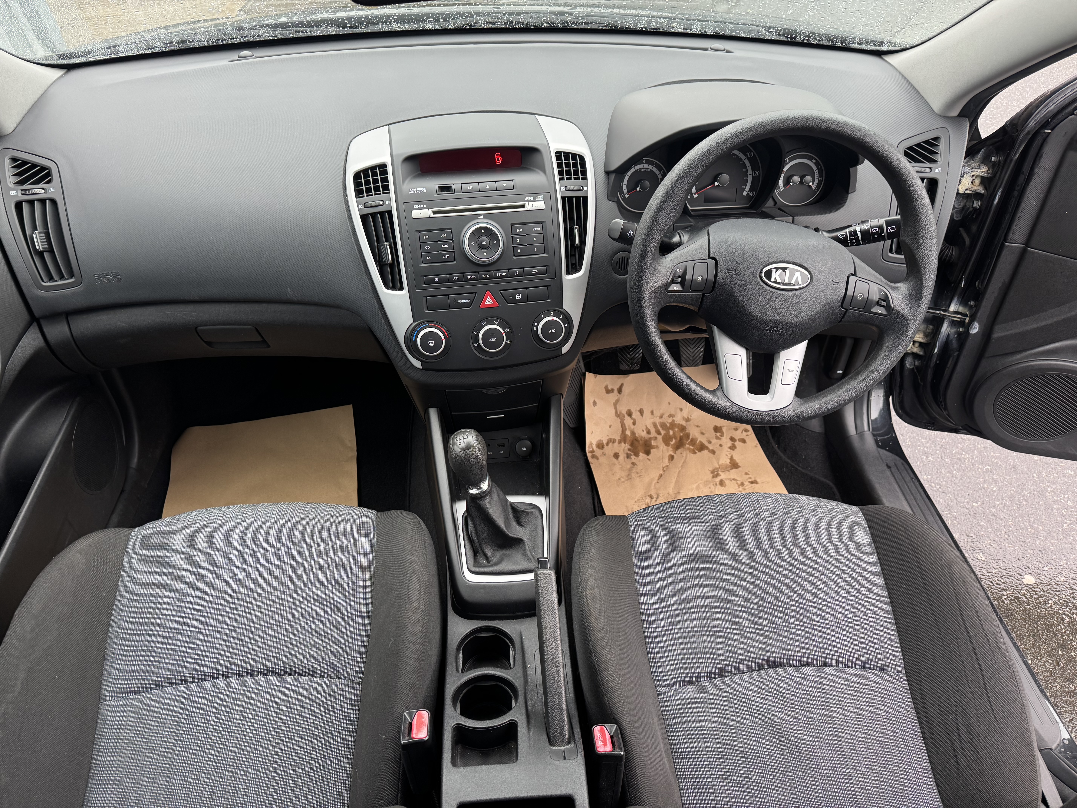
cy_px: 404
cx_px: 538
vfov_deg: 56.8
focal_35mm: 24
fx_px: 747
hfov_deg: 71.6
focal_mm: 6.76
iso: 160
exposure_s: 1/121
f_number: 1.78
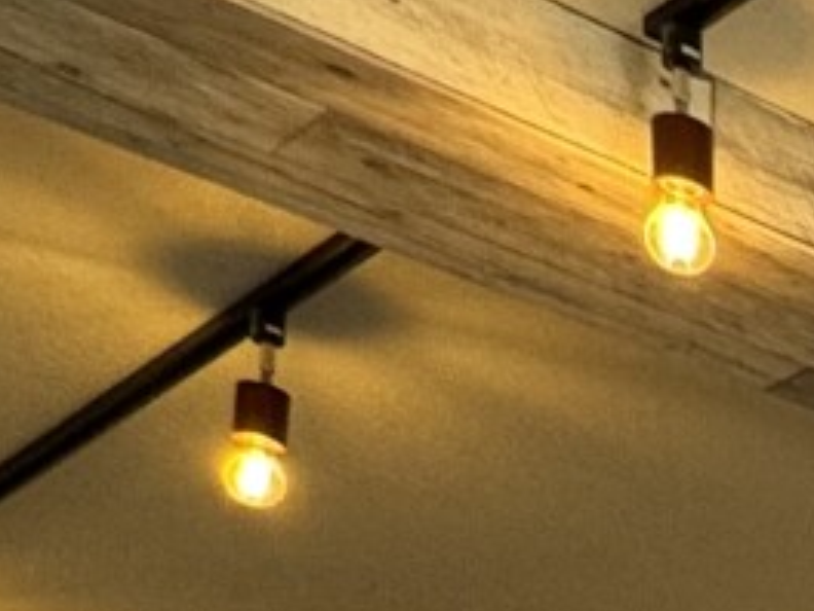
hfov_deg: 12.9
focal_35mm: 106
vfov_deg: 11.5
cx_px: 2087
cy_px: 1466
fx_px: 2493
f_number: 2.2
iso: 125
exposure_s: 1/100
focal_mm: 2.22
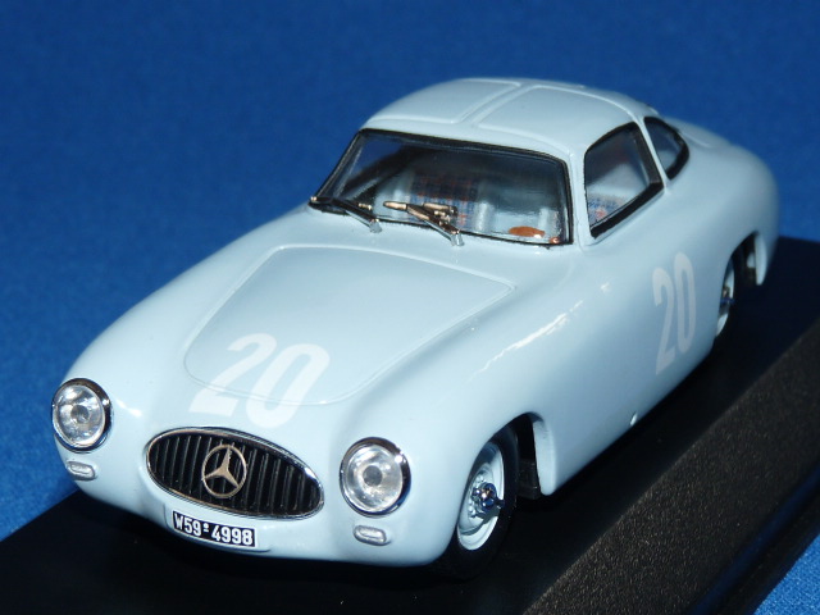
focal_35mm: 100
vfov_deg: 14.8
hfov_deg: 19.6
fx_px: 2369
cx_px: 410
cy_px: 308
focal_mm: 10.1
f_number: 4
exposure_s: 1/30
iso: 100
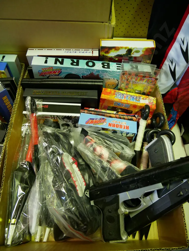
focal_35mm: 24
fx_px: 175
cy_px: 126
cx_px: 94
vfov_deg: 71.6
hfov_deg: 56.8
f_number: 3.5
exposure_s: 1/60
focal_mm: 12
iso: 1000
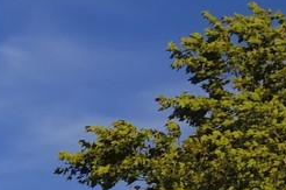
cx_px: -610
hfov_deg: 8.0
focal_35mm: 215
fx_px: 1705
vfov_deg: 6.1
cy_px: 484
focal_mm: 22
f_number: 12
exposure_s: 1/125
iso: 100
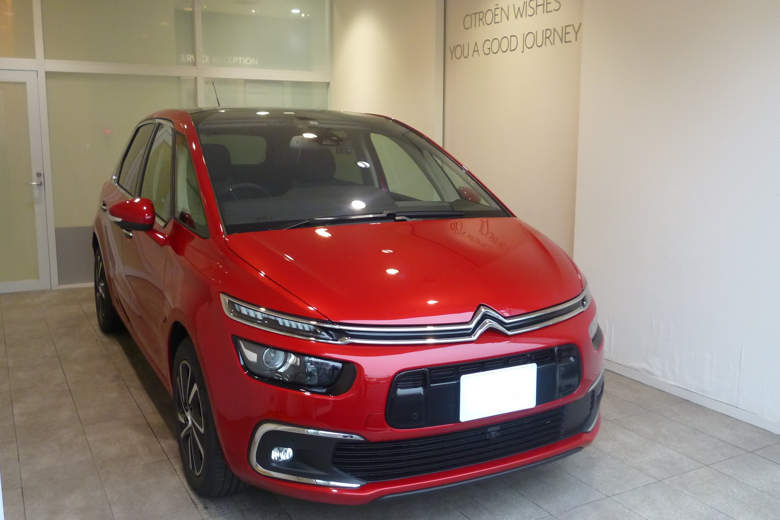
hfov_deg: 55.8
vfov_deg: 38.9
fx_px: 737
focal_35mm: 34
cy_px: 250
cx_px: 390
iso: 250
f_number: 3.3
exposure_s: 1/60
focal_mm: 5.7
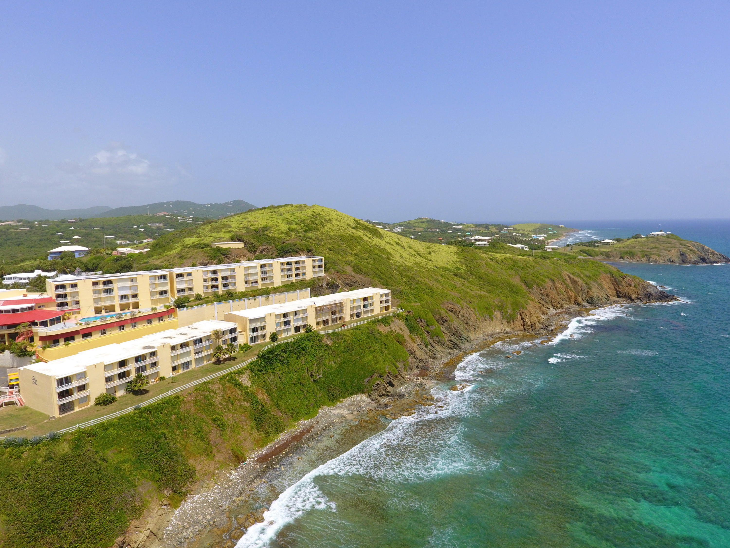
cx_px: 365
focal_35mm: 20
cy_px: 274
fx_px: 422
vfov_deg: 66.0
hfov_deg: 81.7
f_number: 2.8
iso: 100
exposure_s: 1/1192
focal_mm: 3.61
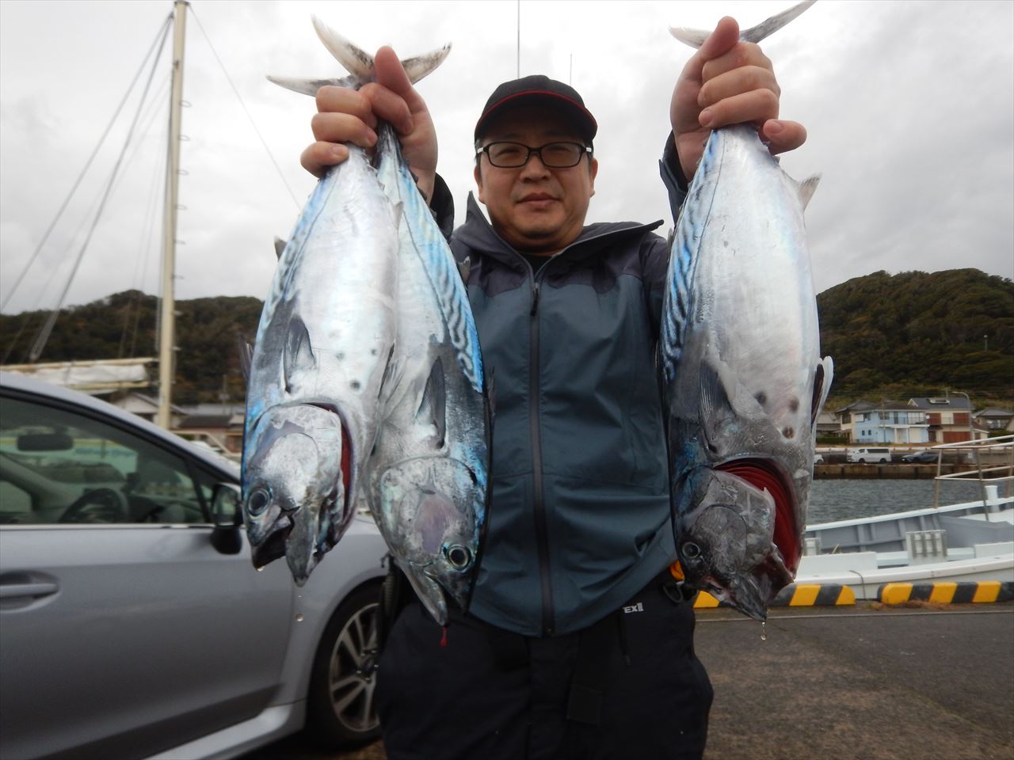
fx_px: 703
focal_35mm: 24
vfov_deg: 56.8
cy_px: 380
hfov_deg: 71.6
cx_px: 507
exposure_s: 1/1250
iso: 125
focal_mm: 4.3
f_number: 2.8
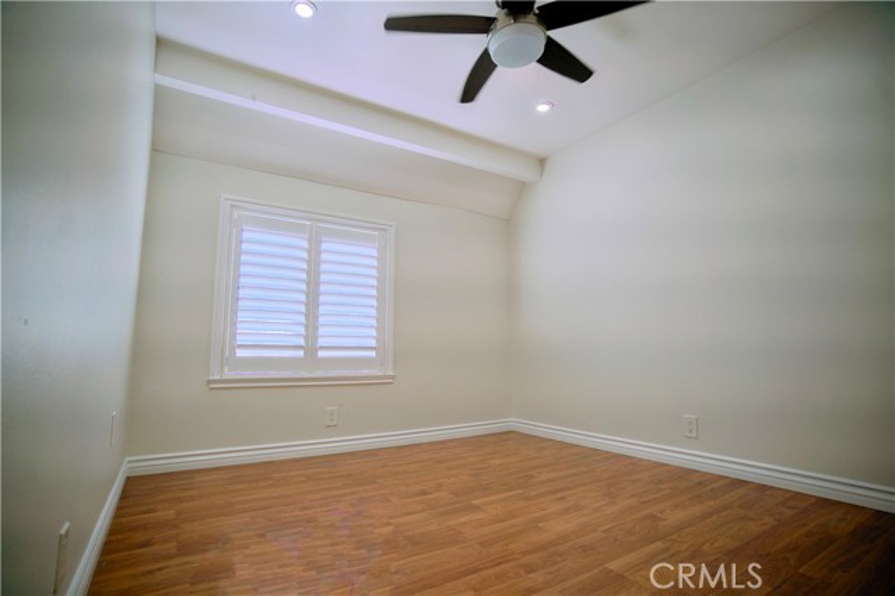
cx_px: 448
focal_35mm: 17
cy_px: 298
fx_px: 422
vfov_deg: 70.4
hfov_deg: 93.3
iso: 125
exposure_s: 1/250
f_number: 2.8
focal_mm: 17
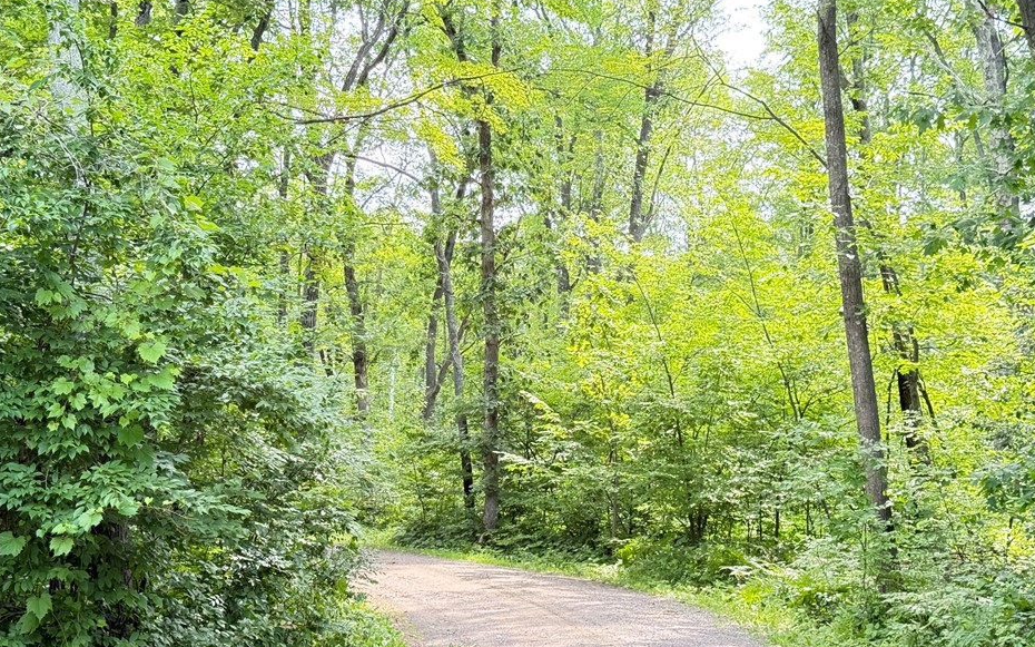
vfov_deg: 23.1
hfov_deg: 36.3
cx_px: 476
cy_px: 414
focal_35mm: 56
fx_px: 1579
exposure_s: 1/182
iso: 200
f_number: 1.78
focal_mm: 6.76
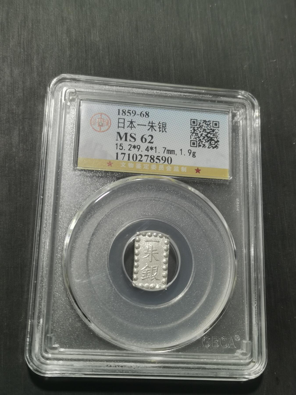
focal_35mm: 47
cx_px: 148
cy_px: 198
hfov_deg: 30.9
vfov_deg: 40.4
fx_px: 536
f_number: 1.8
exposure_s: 1/90
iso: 80
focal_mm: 5.58
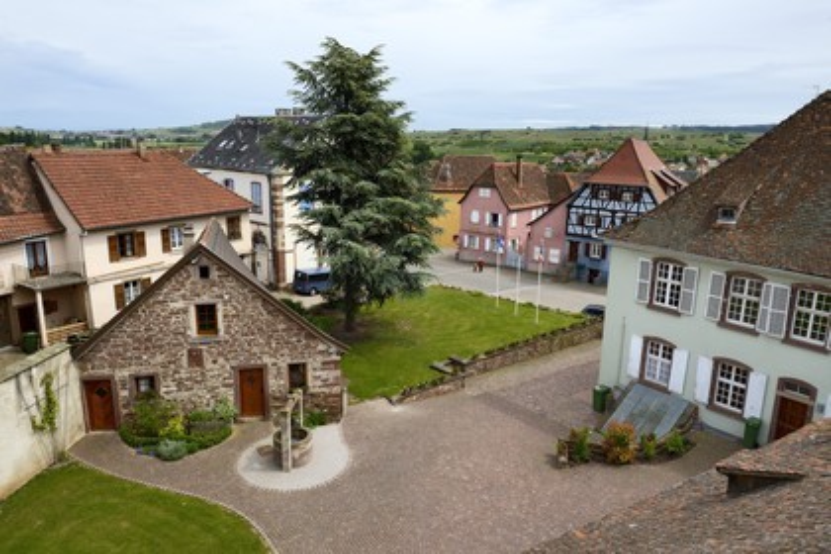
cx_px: 416
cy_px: 277
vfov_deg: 53.1
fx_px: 554
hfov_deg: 73.7
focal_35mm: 24
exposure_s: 1/400
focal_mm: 24
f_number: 9
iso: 200
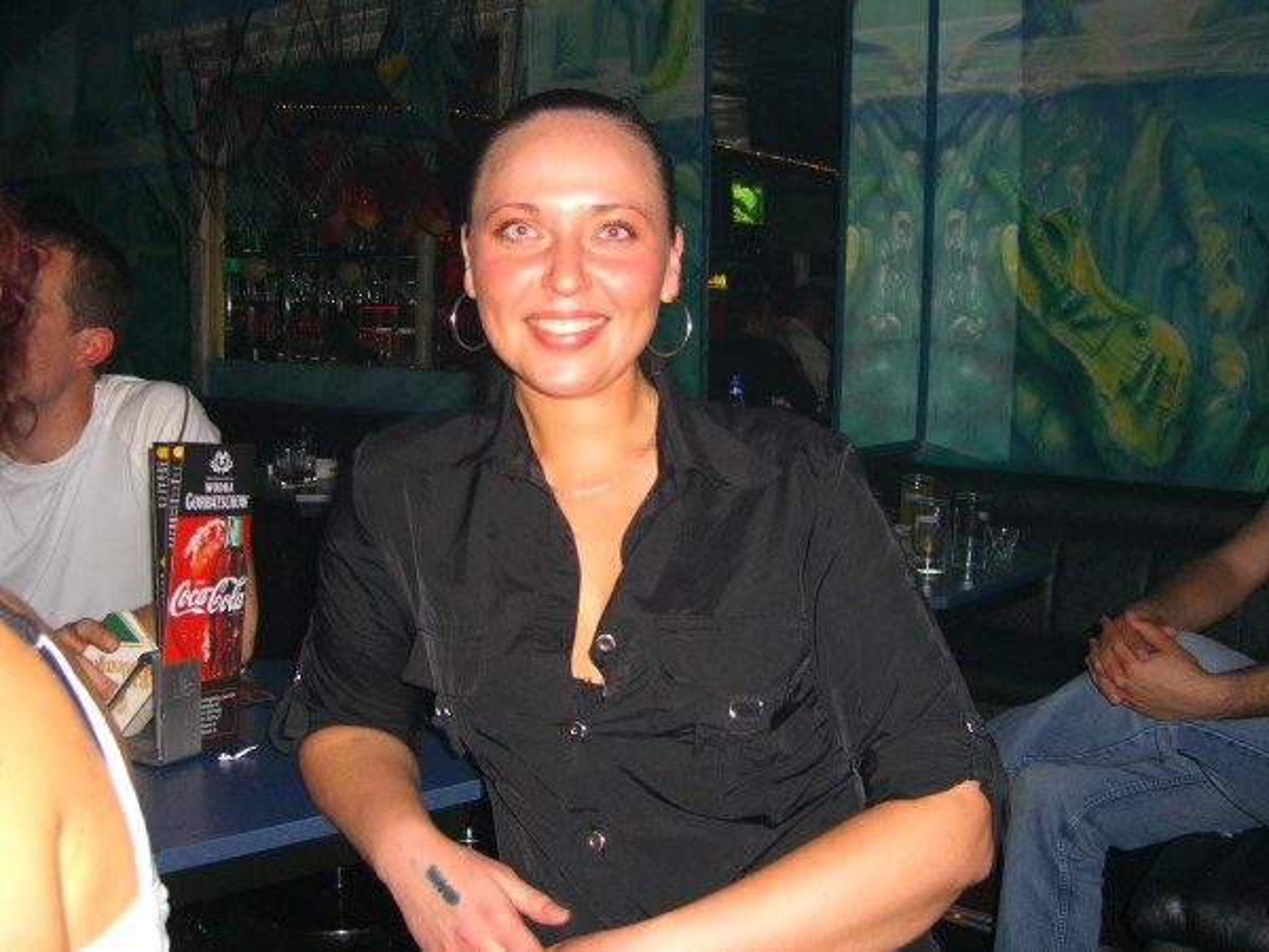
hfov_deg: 49.0
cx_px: 634
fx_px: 1393
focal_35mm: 38
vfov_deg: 37.7
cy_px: 476
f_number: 2.8
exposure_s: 1/60
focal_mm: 7.9
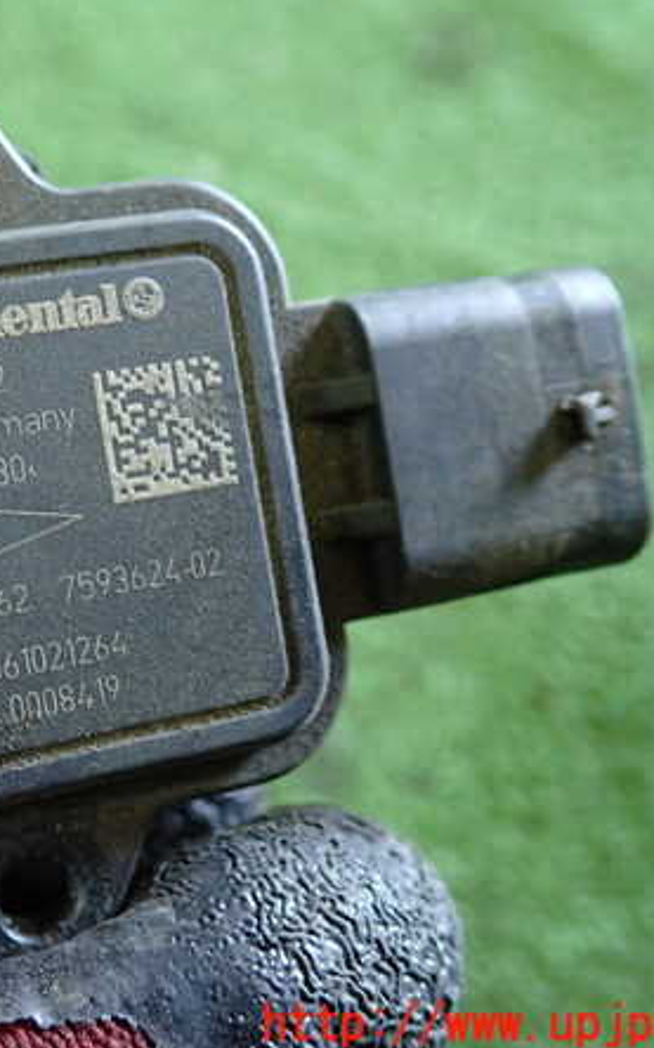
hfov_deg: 28.8
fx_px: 1228
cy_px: 524
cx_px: 87
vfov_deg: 46.2
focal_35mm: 43
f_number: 2.3
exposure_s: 1/30
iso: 500
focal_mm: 5.4
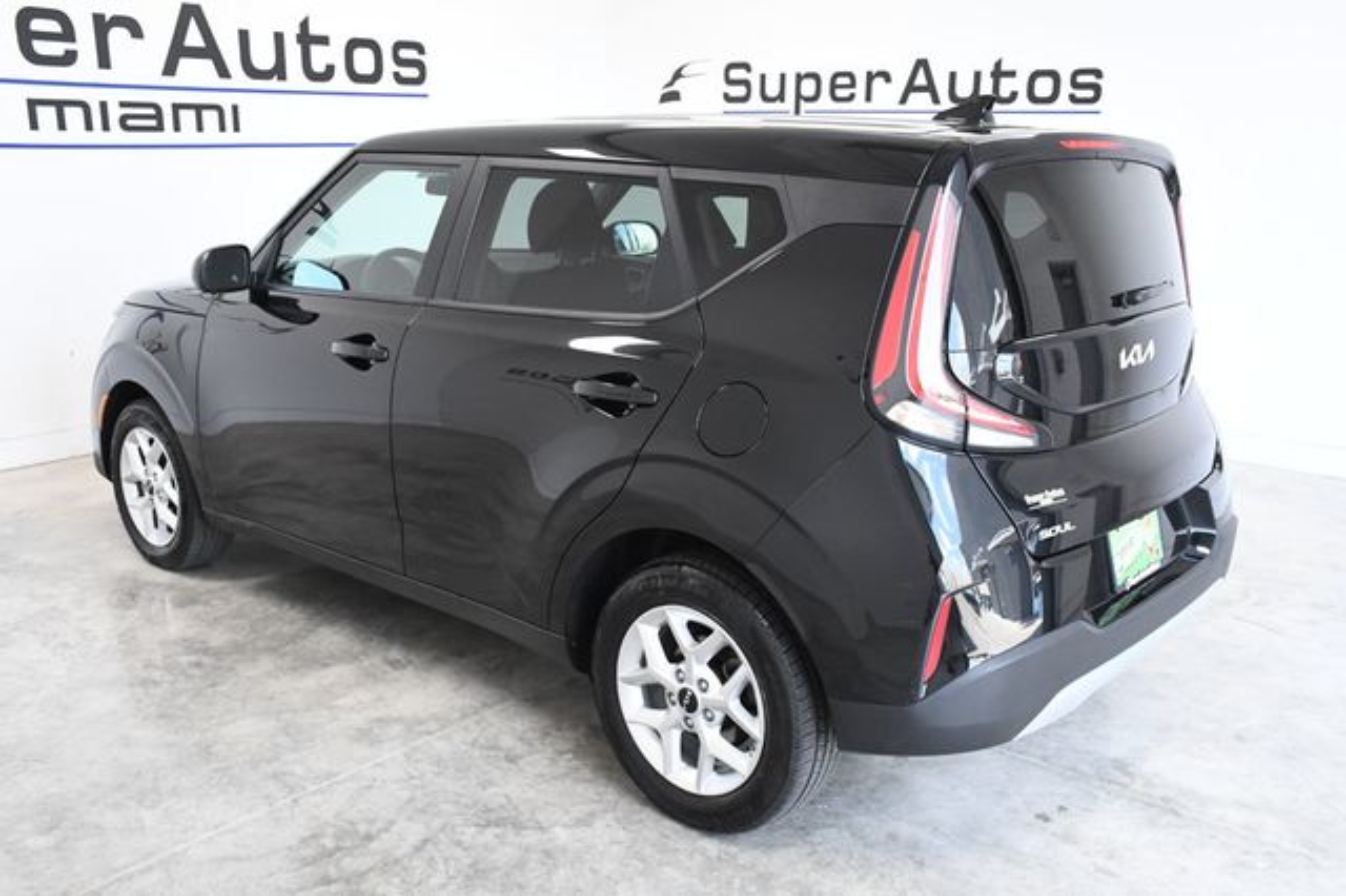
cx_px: 673
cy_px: 448
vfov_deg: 39.9
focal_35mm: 33
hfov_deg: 57.2
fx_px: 1233
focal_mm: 22
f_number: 8
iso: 2500
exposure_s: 1/250
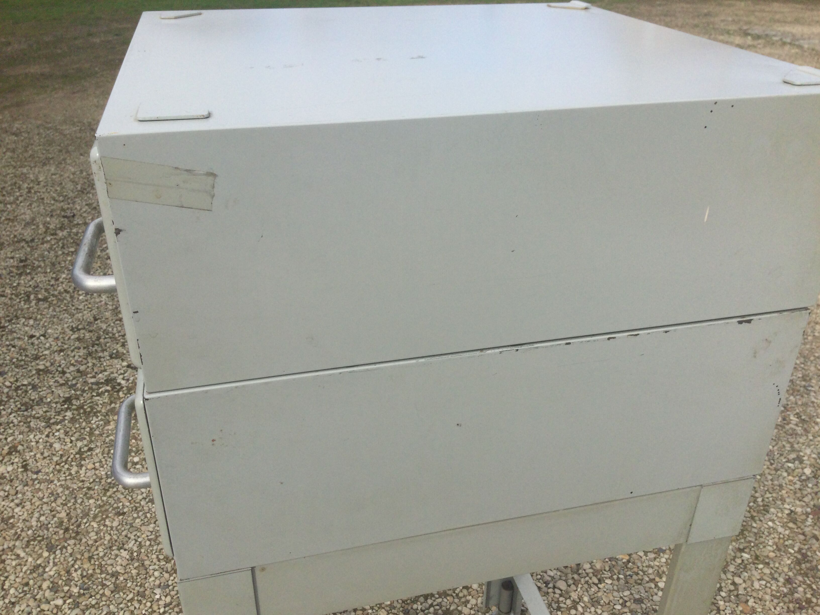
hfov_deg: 58.4
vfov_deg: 45.4
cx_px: 410
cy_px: 308
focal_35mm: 31
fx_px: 734
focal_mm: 3.3
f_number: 2.4
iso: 25
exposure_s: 1/1381
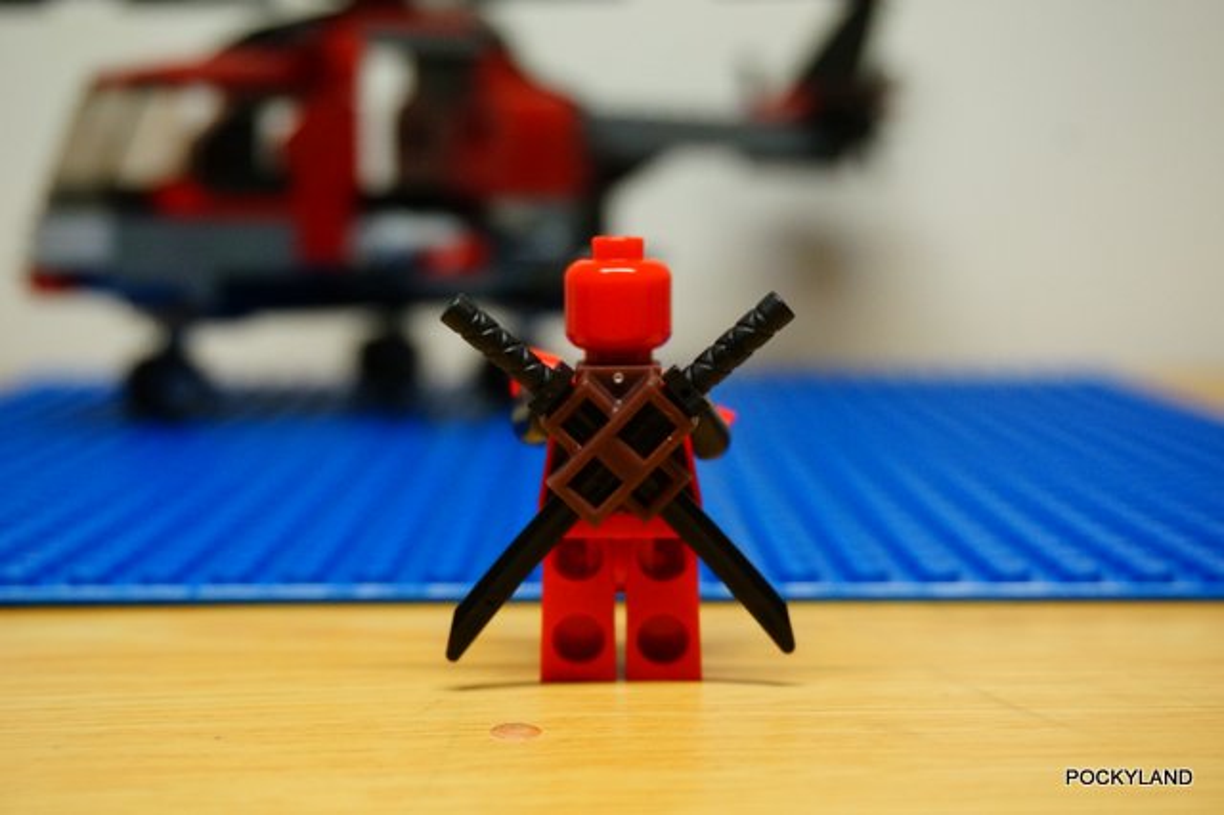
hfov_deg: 36.9
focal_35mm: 54
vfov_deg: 25.0
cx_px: 612
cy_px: 408
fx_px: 1835
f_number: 5.6
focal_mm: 36
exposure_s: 1/160
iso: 1600
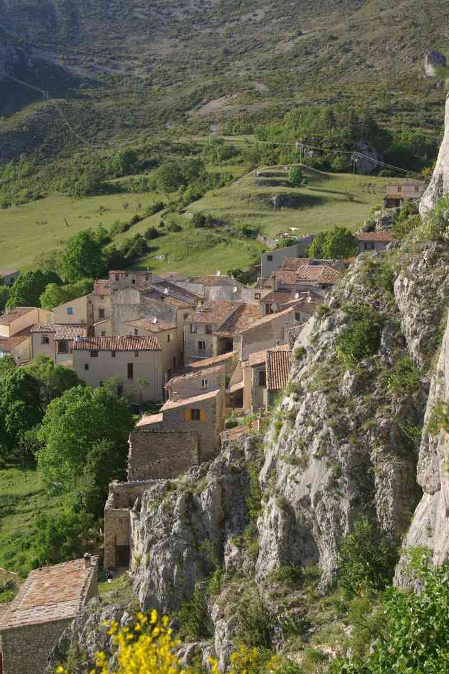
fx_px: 945
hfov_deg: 26.7
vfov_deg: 39.2
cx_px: 221
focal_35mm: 51
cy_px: 332
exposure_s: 1/125
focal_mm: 33
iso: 100
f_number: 6.7
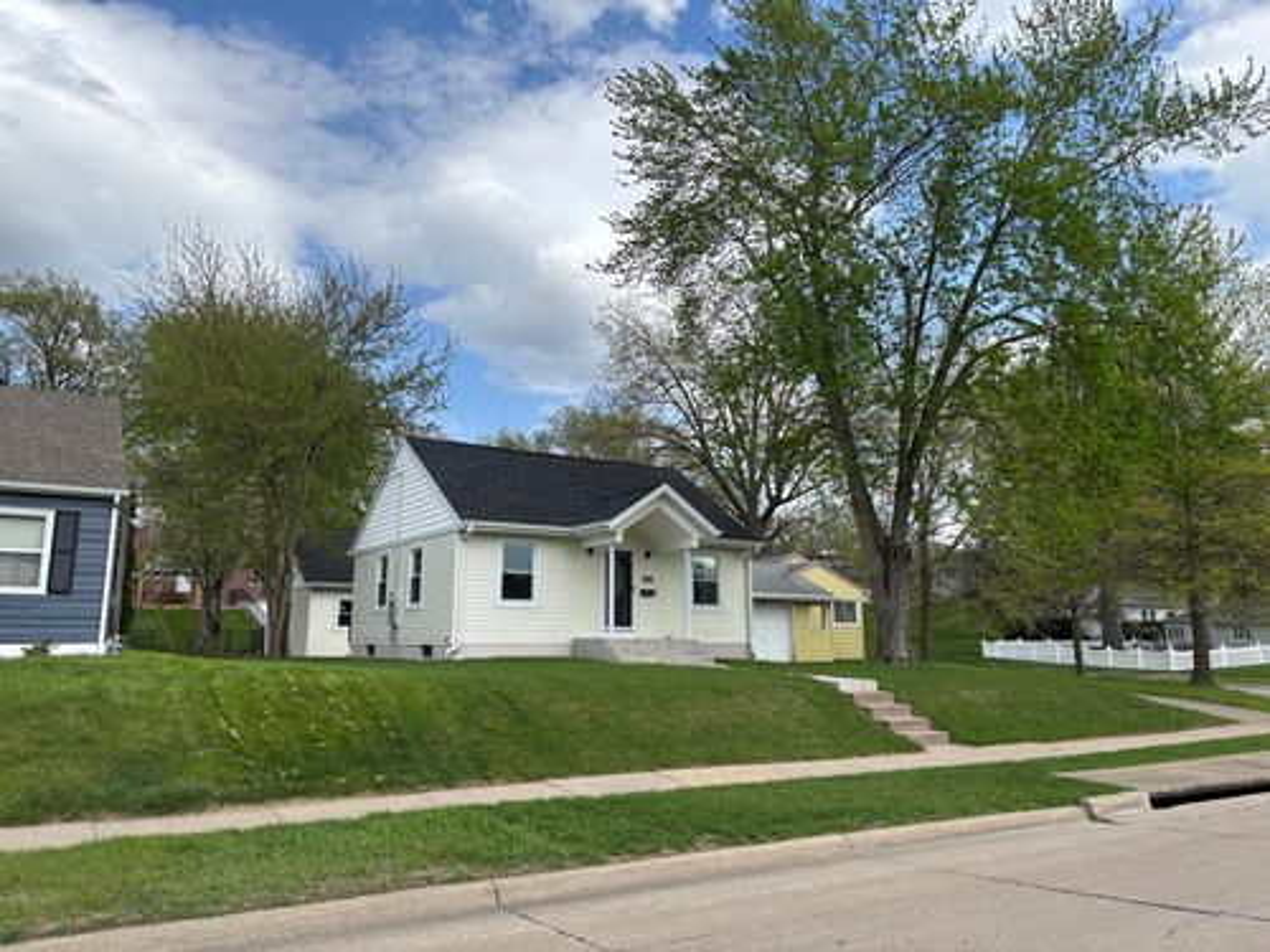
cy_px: 476
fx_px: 954
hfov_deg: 67.3
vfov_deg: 53.1
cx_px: 635
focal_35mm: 26
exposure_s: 1/2451
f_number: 1.6
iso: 50
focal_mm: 5.96
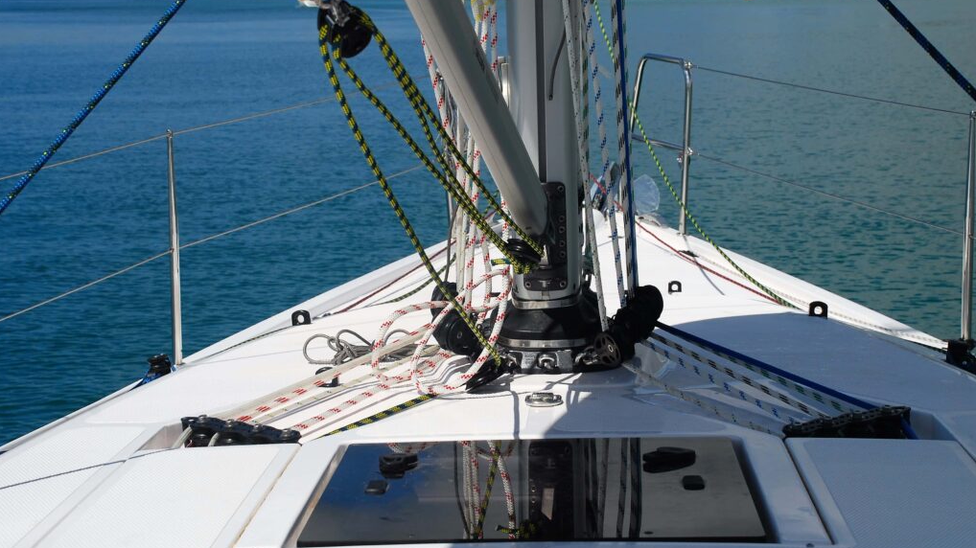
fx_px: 1966
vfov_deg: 15.9
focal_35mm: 76
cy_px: 239
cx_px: 486
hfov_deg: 27.9
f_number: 11
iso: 125
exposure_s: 1/500
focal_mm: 48
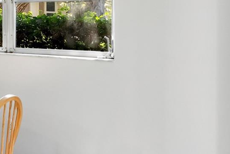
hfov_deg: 29.5
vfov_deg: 24.2
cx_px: -60
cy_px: 63
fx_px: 358
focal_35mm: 56
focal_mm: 19
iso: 800
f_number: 2.8
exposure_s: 1/250
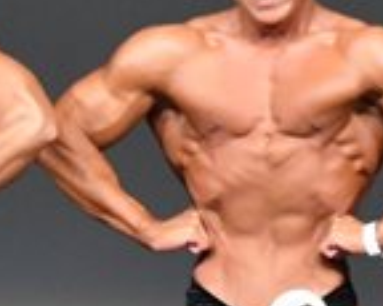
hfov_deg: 1.2
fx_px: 18045
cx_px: 235
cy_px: 325
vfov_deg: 1.0
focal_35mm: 1593
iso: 5000
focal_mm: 210
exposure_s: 1/400
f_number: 5.6
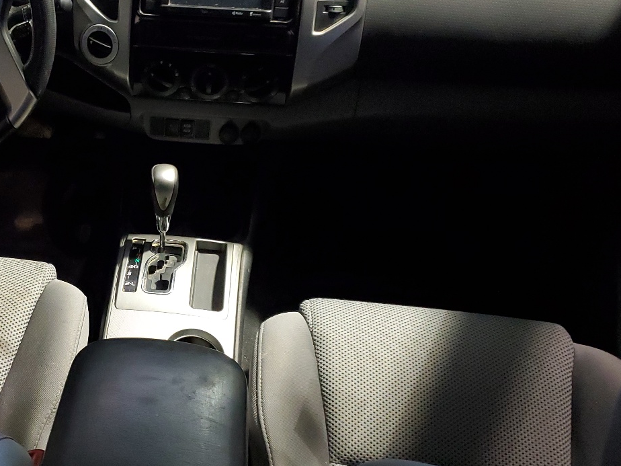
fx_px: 807
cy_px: 258
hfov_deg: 40.5
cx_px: 130
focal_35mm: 45
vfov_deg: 32.2
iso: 350
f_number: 1.5
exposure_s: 1/30
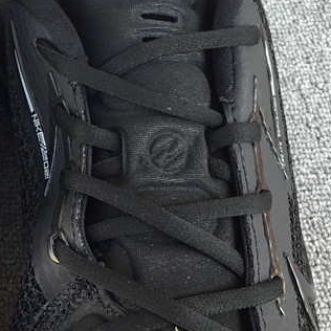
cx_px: -13
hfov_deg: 21.3
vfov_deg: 22.1
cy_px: 107
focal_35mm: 78
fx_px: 844
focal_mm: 3.3
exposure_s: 1/50
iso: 25
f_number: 2.4
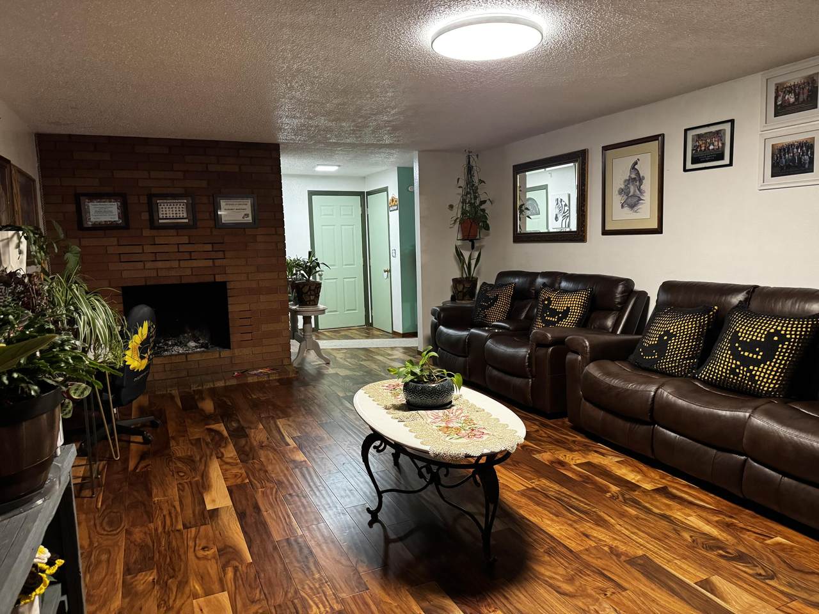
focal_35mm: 24
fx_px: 568
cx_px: 410
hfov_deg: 71.6
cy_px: 307
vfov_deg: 56.8
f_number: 1.78
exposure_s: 1/60
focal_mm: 6.76
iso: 640
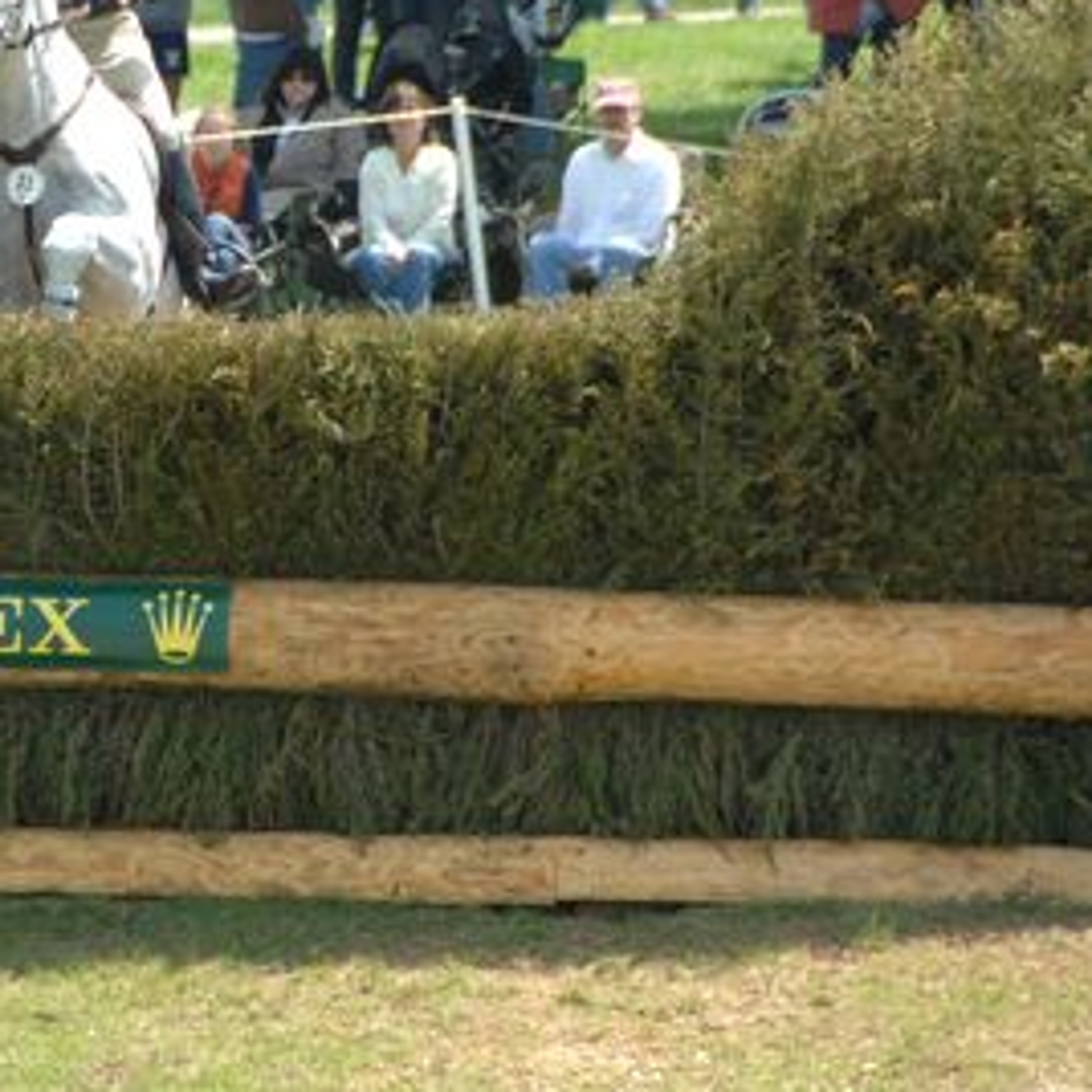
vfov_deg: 2.9
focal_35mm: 608
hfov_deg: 2.9
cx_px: 90
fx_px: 21700
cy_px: 234
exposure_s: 1/500
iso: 500
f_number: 6
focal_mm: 200
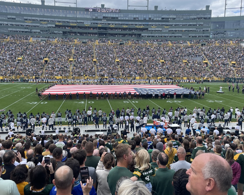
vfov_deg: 48.5
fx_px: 217
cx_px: 117
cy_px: 93
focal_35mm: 30
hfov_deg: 58.7
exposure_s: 1/1247
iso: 32
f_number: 1.6
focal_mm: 4.2
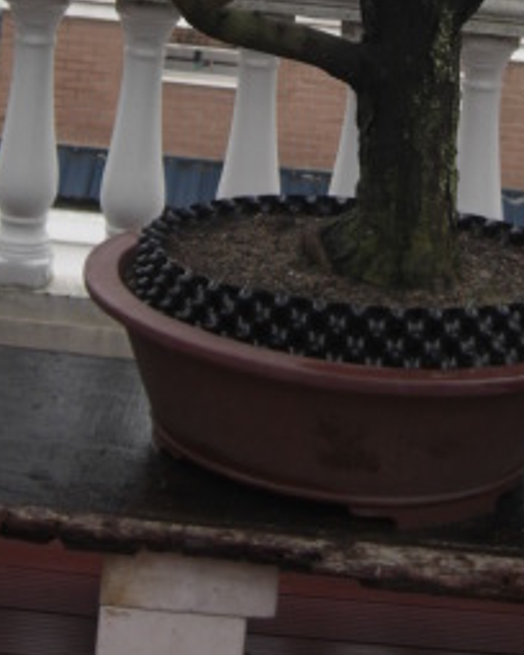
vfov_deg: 19.4
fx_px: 1803
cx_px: 398
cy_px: -136
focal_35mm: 93
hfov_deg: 16.4
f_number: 2.8
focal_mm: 7.9
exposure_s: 1/320
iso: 80
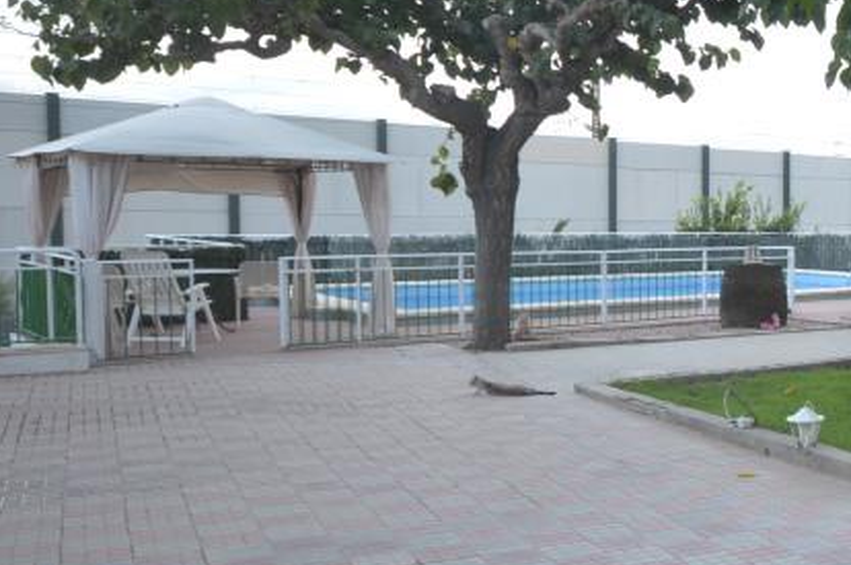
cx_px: 985
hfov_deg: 34.2
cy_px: 276
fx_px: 1139
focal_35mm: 48
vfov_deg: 27.9
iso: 400
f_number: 4.8
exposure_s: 1/100
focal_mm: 13
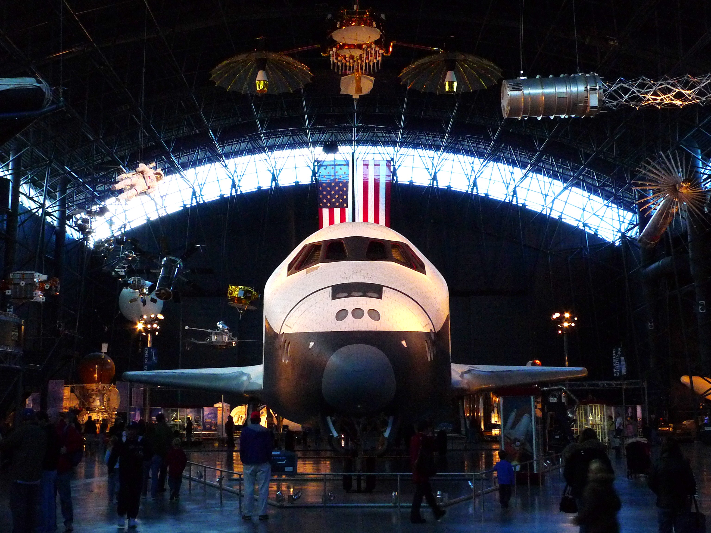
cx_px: 356
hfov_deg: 42.9
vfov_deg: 32.9
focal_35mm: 44
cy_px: 266
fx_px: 904
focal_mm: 7.9
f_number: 5
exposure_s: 1/30
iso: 400
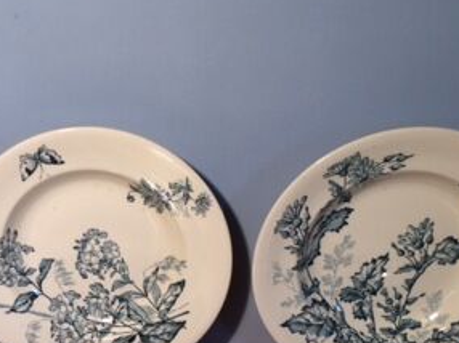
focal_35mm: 65
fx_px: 861
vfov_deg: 21.8
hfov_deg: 29.2
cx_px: 91
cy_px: 337
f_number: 2.2
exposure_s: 1/100
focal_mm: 4.15
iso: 32
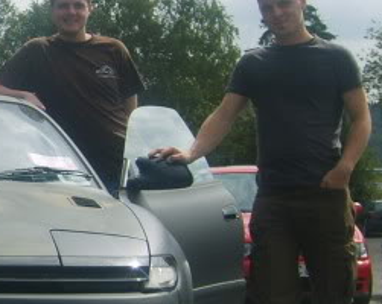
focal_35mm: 134
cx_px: -167
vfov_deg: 11.5
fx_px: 1513
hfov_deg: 13.6
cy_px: 213
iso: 50
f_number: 3
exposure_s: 1/1000
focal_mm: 7.2
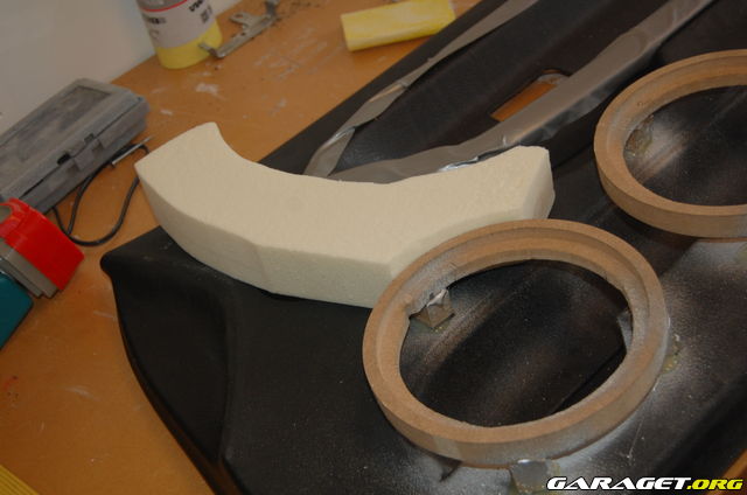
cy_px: 248
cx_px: 374
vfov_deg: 28.0
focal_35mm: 48
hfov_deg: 41.2
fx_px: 994
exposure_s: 1/60
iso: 400
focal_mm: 32
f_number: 4.5
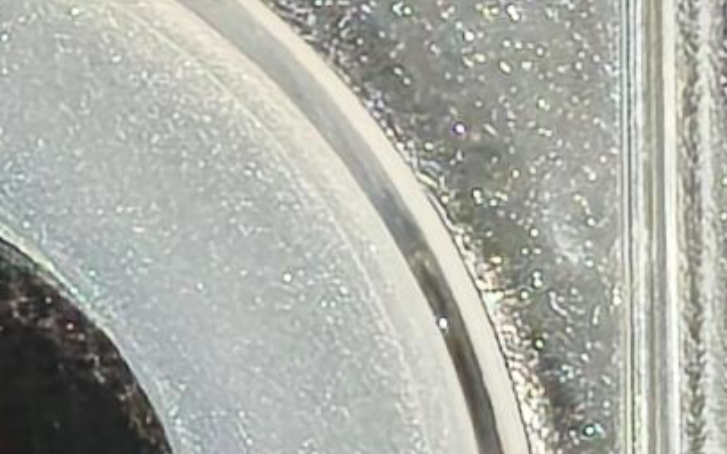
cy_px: 232
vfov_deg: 1.9
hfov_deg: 3.1
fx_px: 13368
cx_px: -430
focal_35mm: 675
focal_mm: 4.94
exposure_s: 1/1910
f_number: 1.5
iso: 50
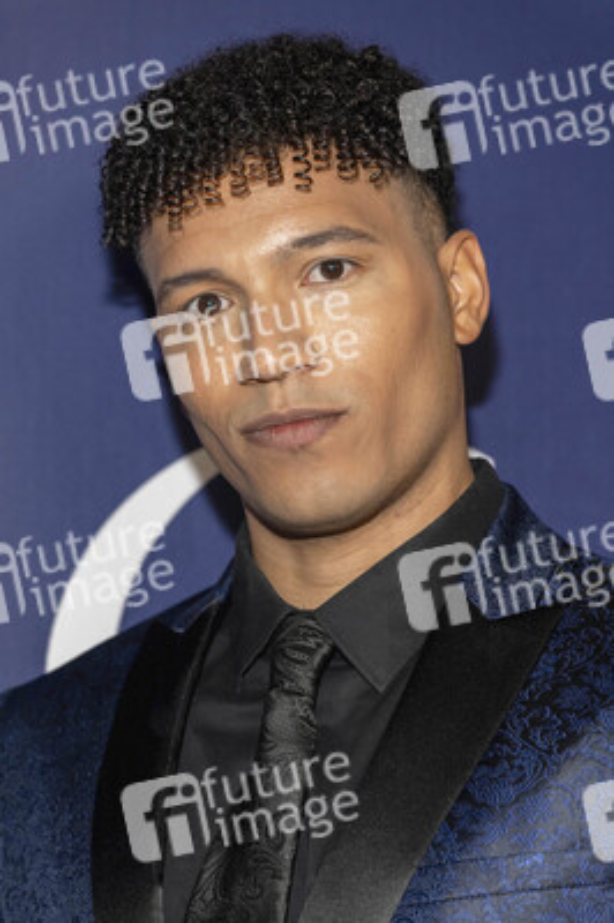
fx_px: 3075
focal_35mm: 120
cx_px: 307
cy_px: 462
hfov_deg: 11.4
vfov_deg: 17.1
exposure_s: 1/200
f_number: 5
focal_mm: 120
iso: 800
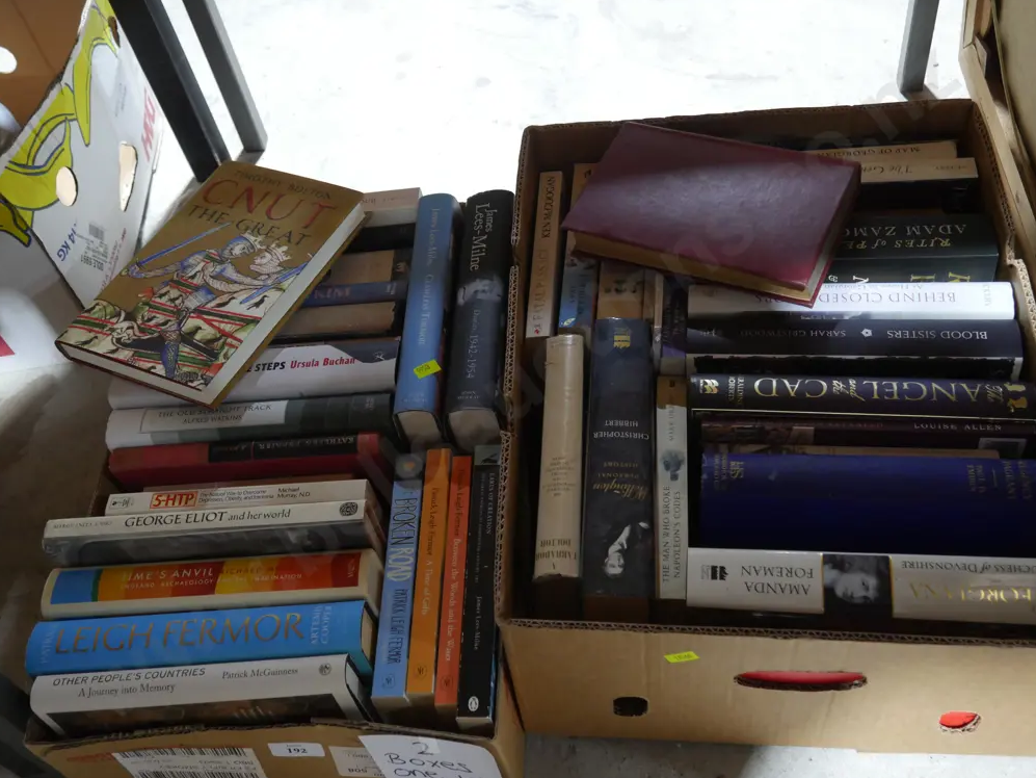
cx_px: 522
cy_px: 386
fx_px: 1107
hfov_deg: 50.1
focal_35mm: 37
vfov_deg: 38.7
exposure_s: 1/60
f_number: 4
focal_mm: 18
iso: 1600
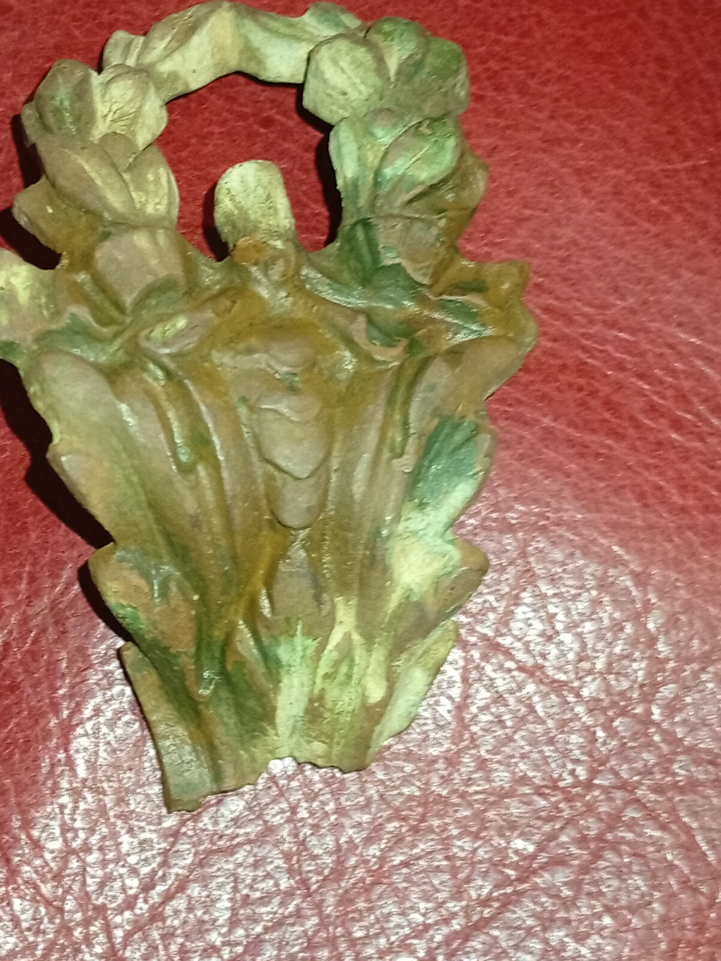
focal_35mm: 69
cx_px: 285
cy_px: 426
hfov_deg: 21.3
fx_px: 1916
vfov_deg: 28.1
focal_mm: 3.98
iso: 606
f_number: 1.8
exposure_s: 1/25
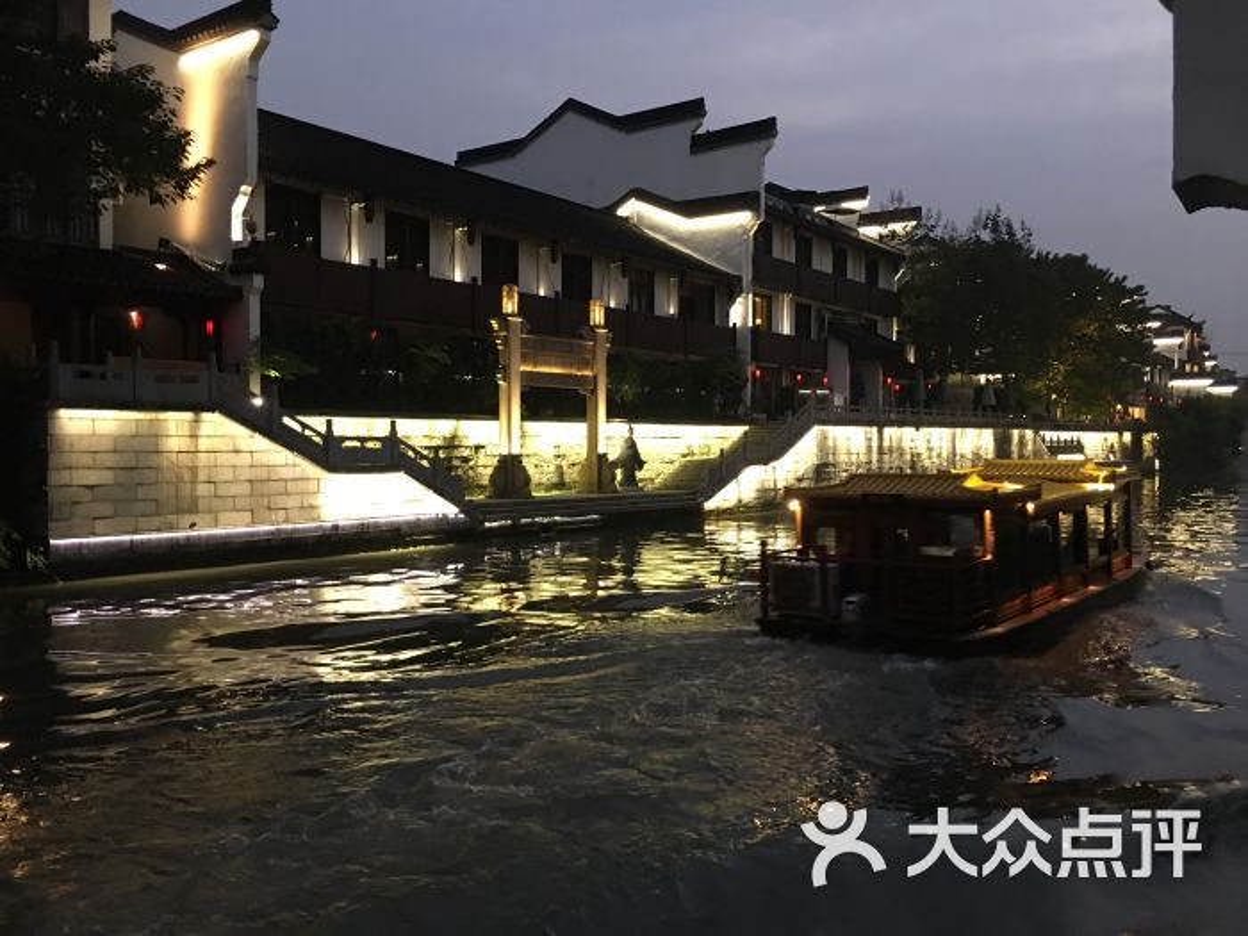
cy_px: 468
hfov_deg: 61.7
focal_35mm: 29
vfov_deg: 48.2
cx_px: 624
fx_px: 1046
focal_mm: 4.15
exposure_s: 1/10
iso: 100
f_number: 2.2
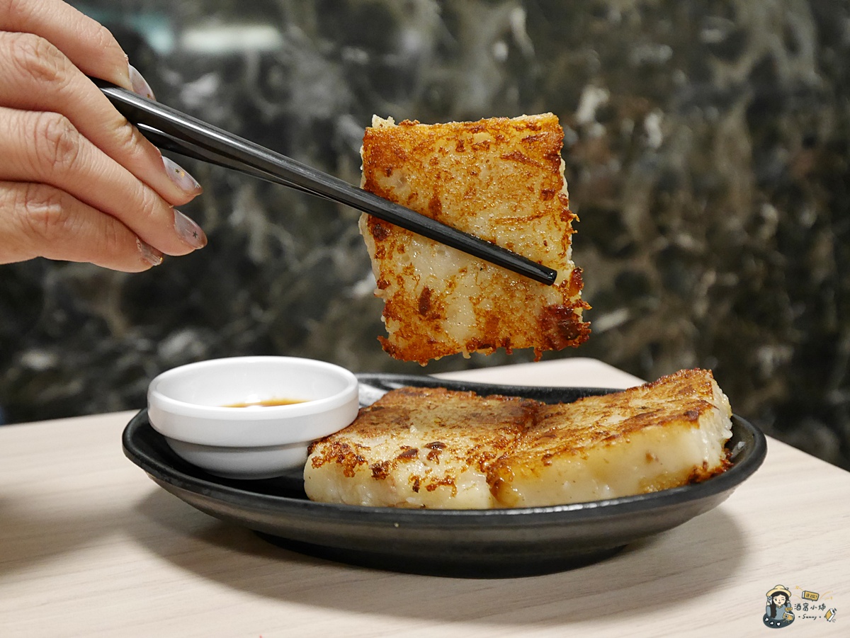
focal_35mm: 36
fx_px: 884
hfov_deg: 51.3
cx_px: 425
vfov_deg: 39.7
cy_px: 319
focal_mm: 18
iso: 3200
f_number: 4
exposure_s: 1/60
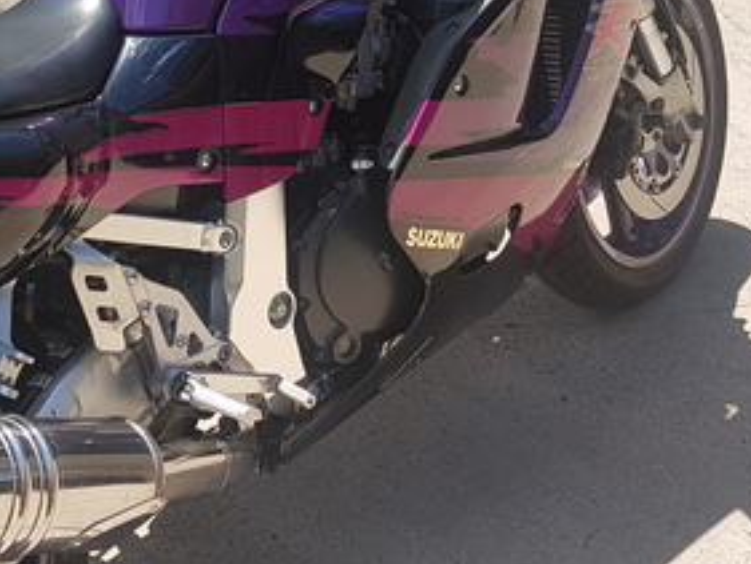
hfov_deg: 26.1
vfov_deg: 19.5
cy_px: 48
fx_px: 1606
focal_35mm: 74
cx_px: 211
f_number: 1.7
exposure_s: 1/1140
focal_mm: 4.2
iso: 40
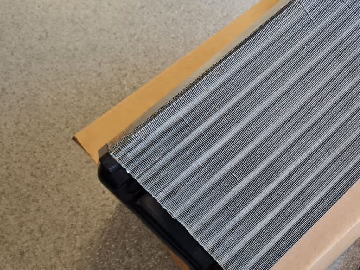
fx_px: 478
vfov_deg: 31.5
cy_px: 157
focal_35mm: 46
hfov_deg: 38.9
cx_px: 309
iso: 125
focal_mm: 5.4
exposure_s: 1/100
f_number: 1.8
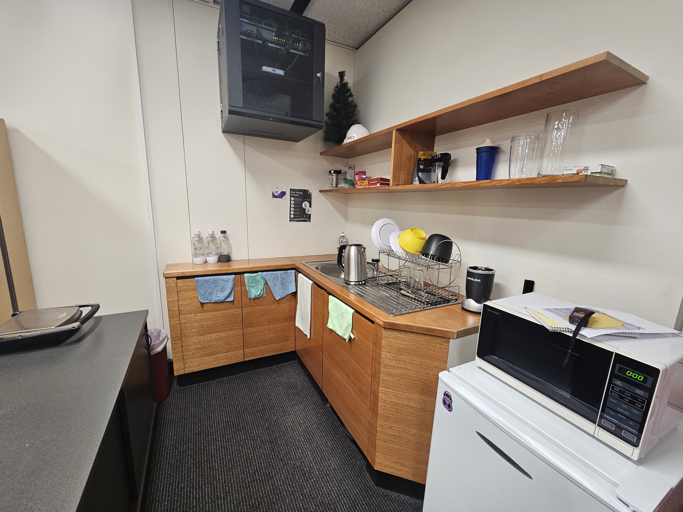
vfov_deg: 89.9
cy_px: 256
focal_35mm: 13
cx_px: 342
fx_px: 256
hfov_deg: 106.2
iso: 320
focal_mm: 2.2
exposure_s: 1/50
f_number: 2.2
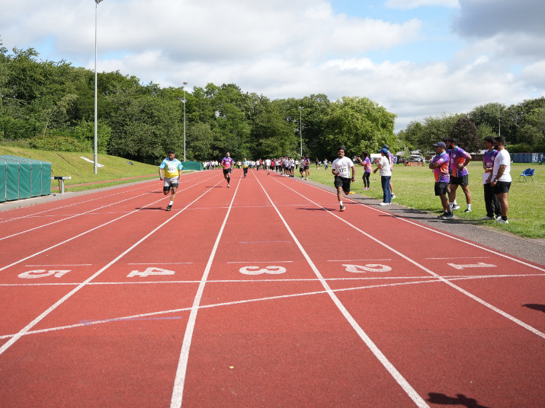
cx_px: 261
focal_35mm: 33
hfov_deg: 55.3
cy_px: 156
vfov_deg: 42.6
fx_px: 519
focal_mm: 24
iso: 250
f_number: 2.8
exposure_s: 1/4000
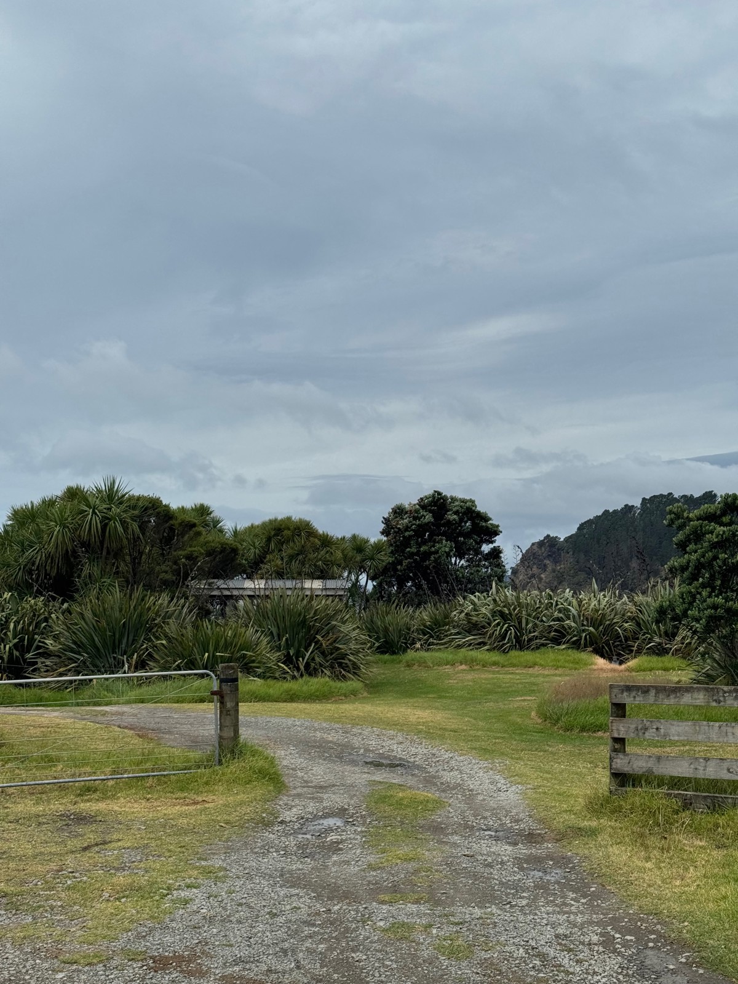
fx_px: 1364
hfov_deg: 30.3
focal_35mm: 48
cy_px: 492
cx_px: 369
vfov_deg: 39.7
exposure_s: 1/10526
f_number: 1.78
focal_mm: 6.76
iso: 80
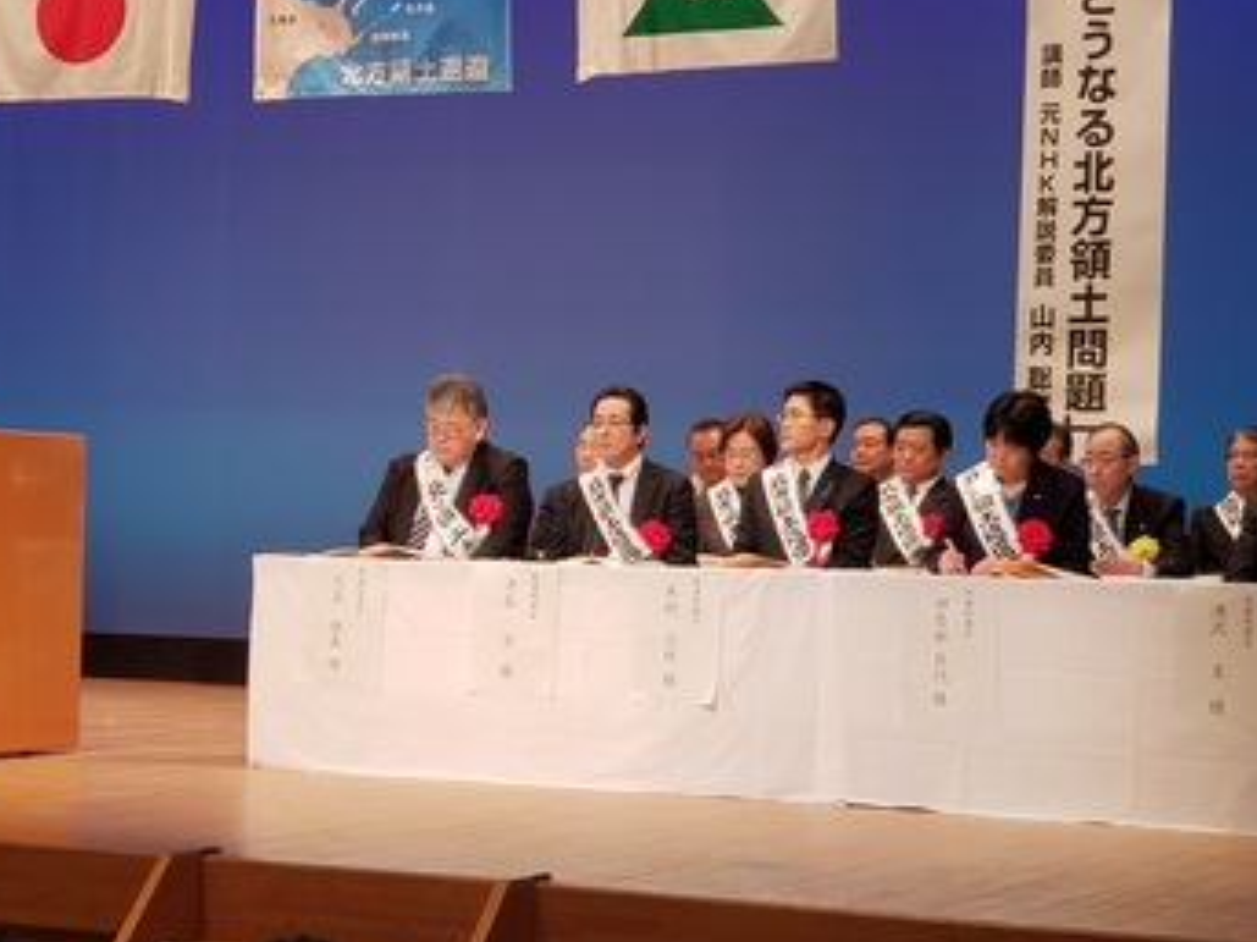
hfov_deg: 21.3
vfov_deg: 16.2
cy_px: 451
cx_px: 286
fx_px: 3303
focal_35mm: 91
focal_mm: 6
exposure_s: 1/33
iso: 50
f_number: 2.4
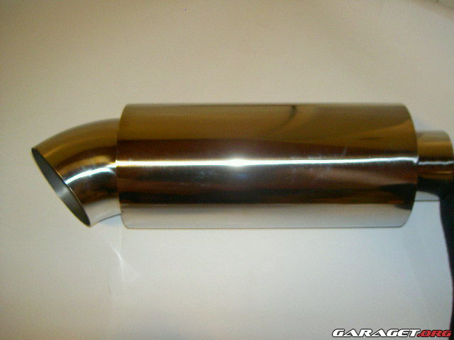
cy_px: 170
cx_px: 227
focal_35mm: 39
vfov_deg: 36.8
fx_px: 511
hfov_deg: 47.9
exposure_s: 1/59.5
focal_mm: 8
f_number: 2.8
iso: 100
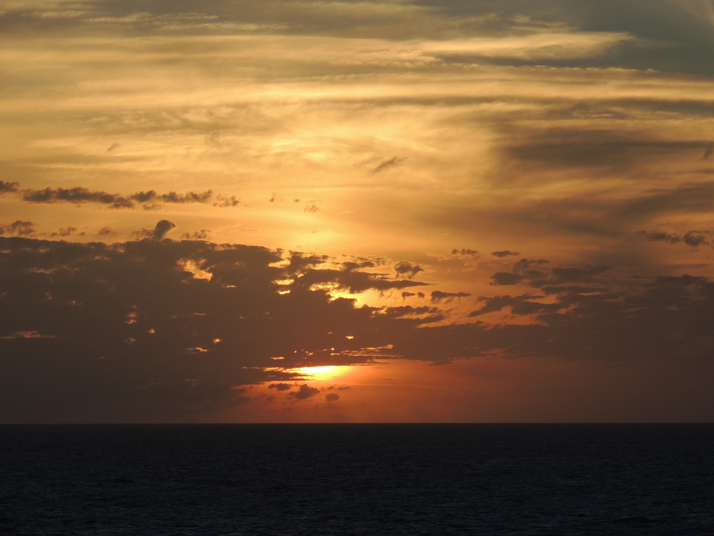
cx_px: 357
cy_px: 268
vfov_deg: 7.4
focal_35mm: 200
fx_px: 4125
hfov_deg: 9.9
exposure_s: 1/800
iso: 100
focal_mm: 35.6
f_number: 4.6
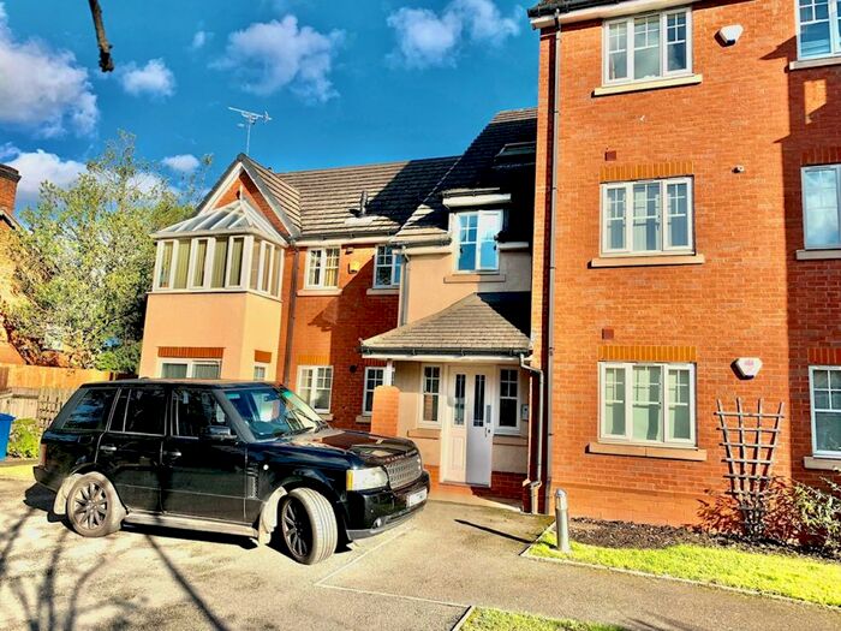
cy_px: 316
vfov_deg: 53.1
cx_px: 420
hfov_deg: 67.3
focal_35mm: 26
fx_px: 632
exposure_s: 1/1845
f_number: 1.8
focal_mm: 4.25
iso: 25
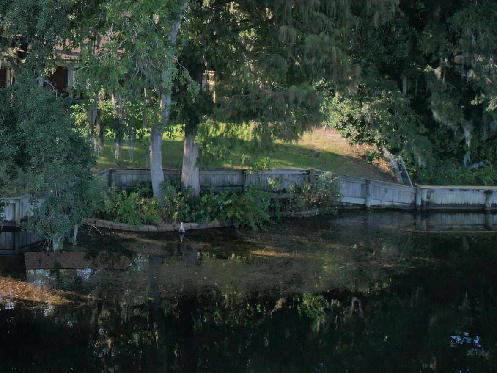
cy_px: 47
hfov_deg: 31.0
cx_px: -69
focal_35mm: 54
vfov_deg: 26.2
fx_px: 775
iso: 110
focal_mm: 8.38
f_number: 2.8
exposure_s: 1/1000
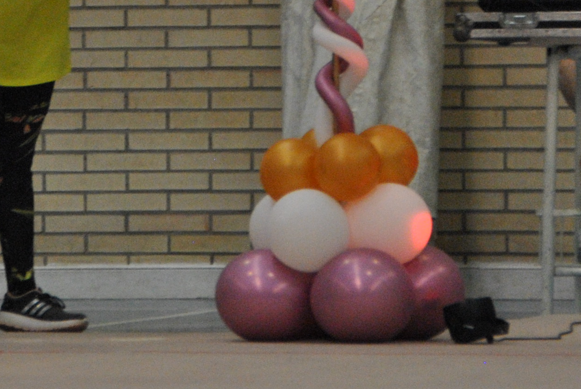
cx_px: 129
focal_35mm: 473
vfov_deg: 2.9
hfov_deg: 4.4
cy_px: -56
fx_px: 7642
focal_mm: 102
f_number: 5.6
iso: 800
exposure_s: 1/250
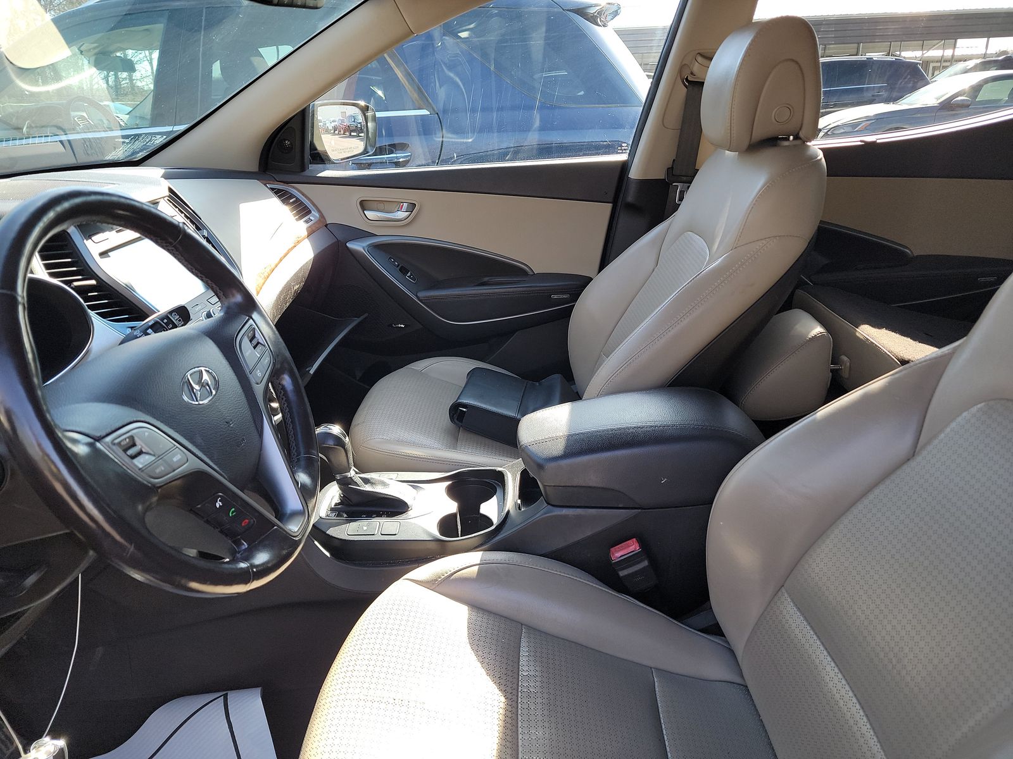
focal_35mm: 24
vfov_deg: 56.8
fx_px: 702
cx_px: 506
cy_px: 380
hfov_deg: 71.6
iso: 89
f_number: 1.8
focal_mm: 6.7
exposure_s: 1/119
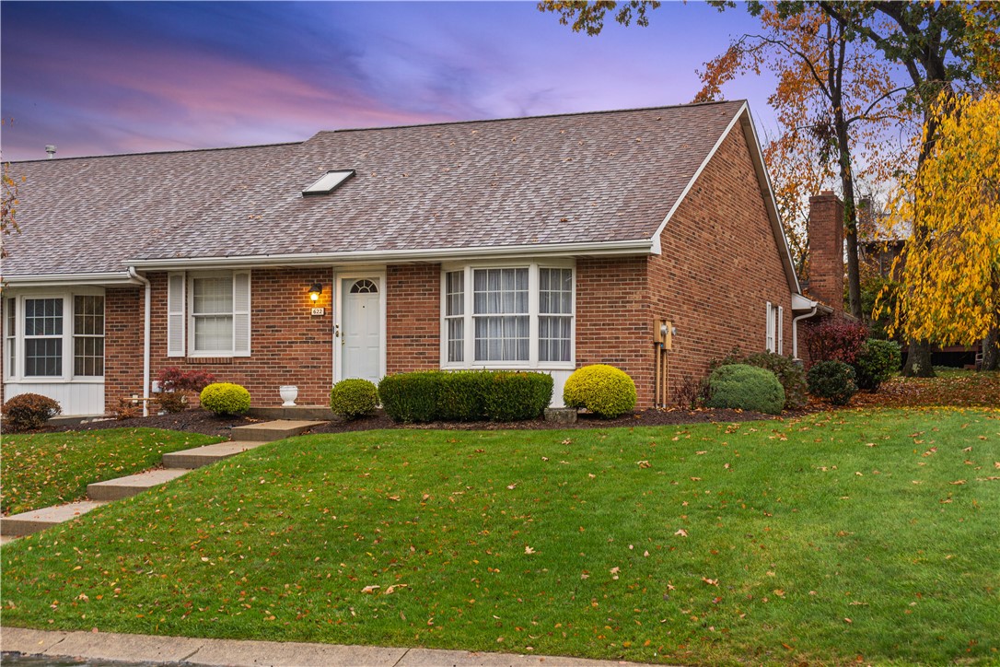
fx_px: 1361
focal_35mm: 49
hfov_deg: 40.3
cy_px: 334
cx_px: 500
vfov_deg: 27.5
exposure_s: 1/50
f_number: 4.5
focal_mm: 49
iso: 200
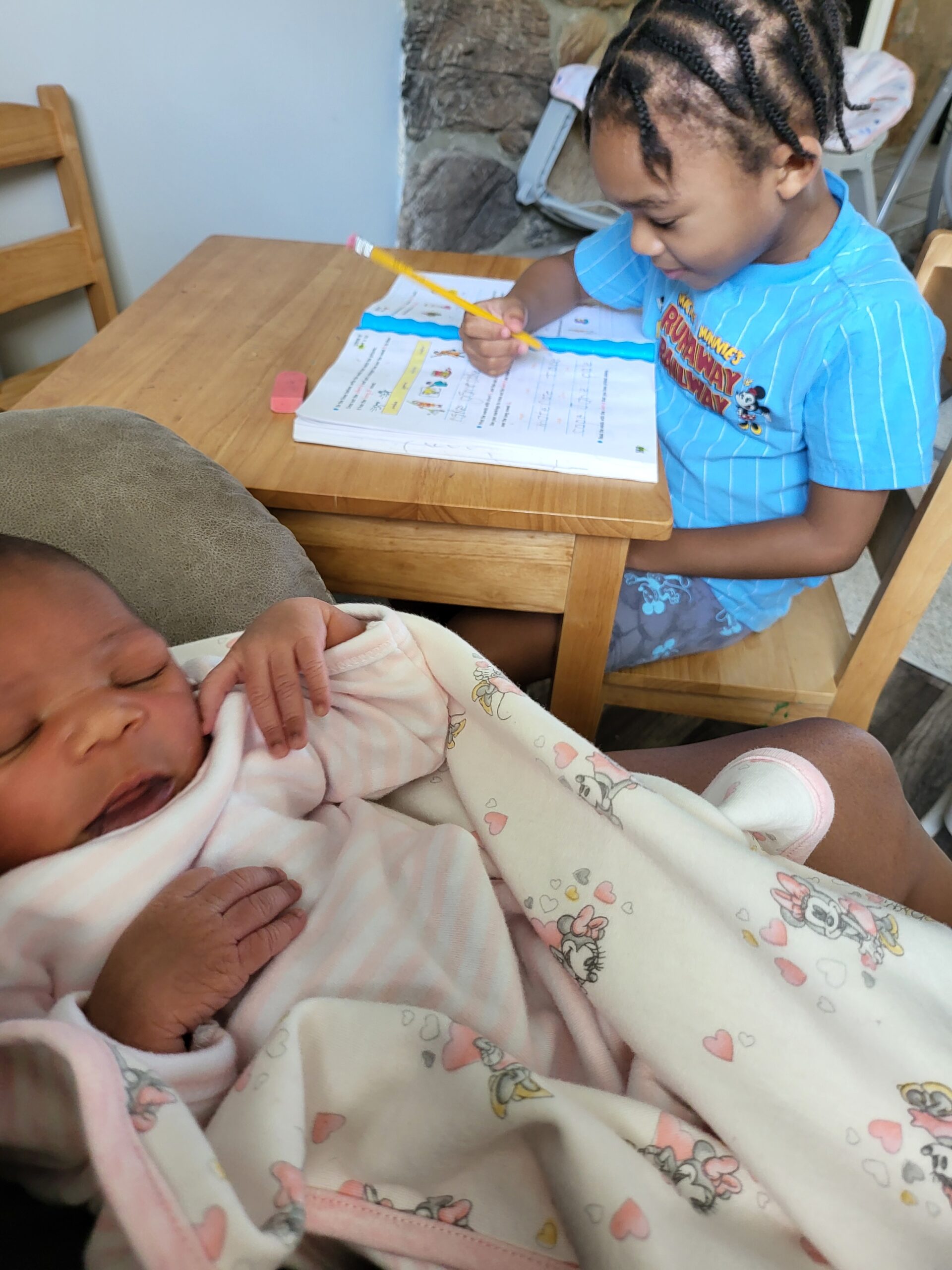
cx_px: 476
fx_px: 880
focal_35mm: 24
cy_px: 635
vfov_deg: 71.6
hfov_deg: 56.8
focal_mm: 5
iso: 200
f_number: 1.8
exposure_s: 1/40
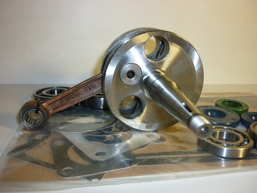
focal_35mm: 33
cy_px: 96
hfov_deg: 55.4
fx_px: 245
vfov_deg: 42.9
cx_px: 128
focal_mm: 5.5
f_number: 2.8
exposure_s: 1/30
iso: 100
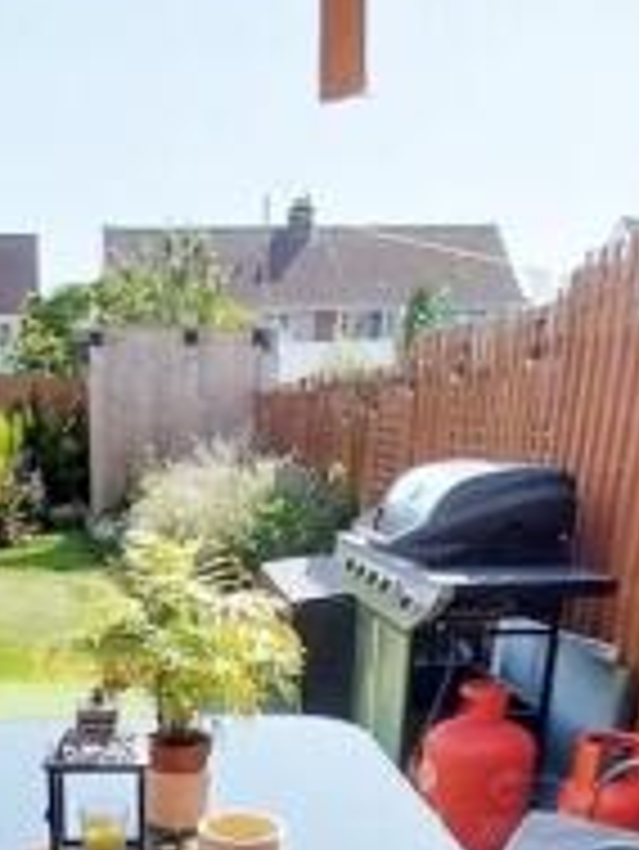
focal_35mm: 40
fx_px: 983
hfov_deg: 35.0
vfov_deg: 41.1
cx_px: 142
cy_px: 839
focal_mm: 1.13
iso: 64
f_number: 2.2
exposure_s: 1/1008
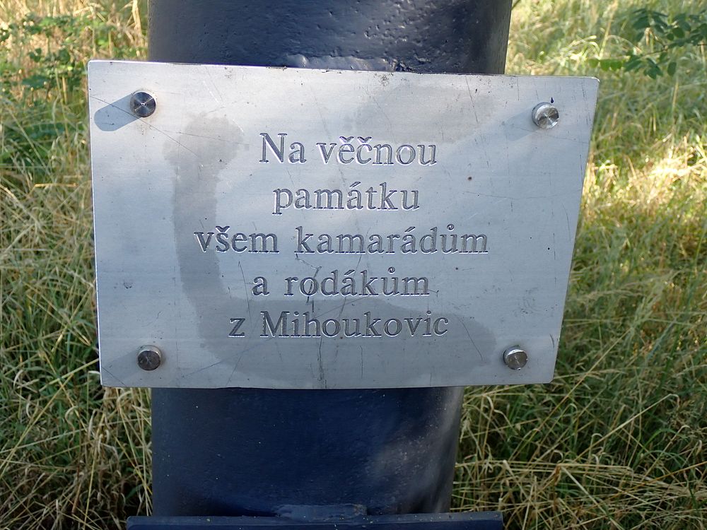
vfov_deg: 30.9
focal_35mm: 47
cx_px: 354
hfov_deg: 40.4
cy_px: 265
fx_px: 960
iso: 200
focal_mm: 8.4
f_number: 3.1
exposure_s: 1/100
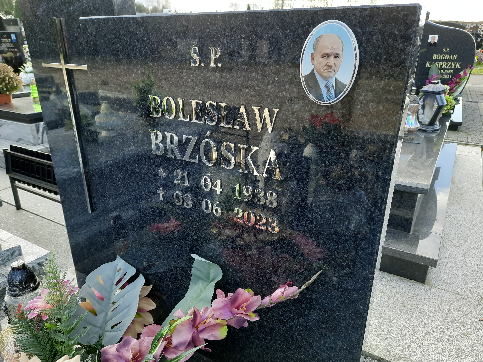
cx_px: 242
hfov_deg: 69.4
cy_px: 181
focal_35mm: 25
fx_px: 349
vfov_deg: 54.9
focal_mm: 4.6
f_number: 2
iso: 32
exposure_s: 1/100
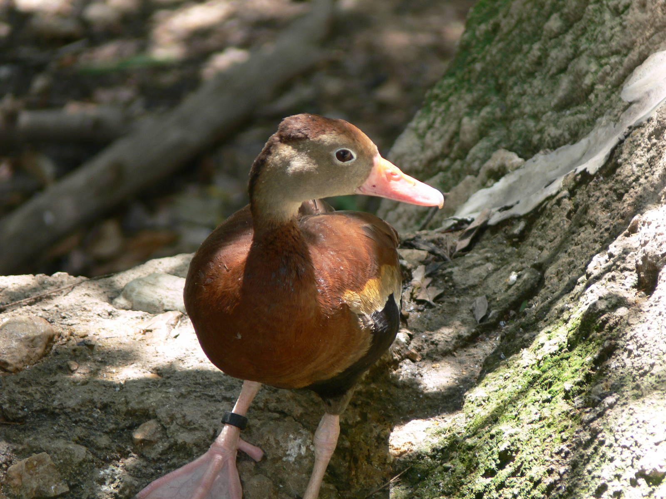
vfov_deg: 3.5
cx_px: 333
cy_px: 250
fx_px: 8081
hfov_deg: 4.7
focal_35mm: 420
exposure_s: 1/60
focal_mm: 88.8
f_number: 4
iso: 80
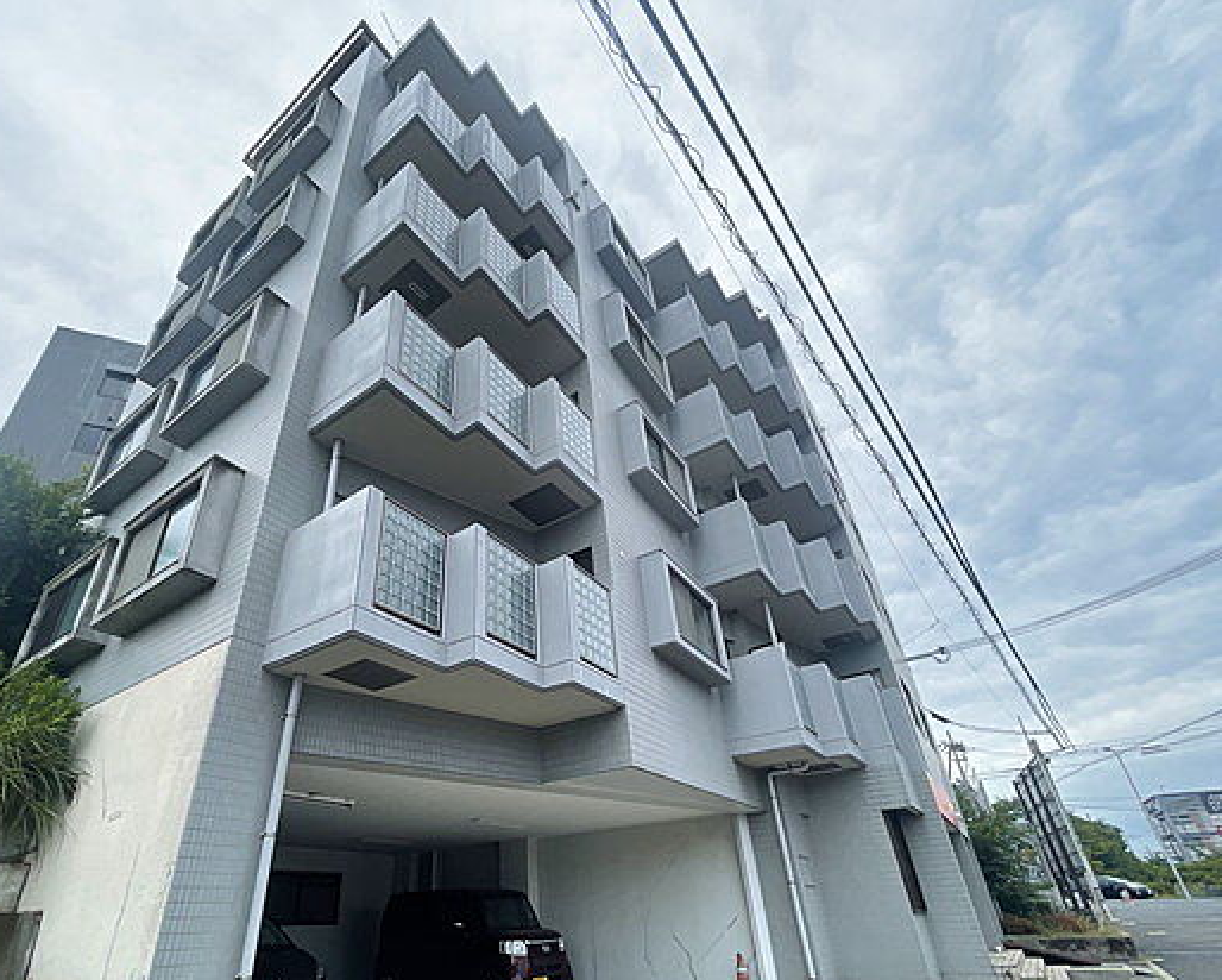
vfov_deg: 76.5
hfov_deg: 89.2
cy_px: 568
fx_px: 615
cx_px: 537
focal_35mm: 17
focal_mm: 1.55
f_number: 2.4
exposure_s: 1/345
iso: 25
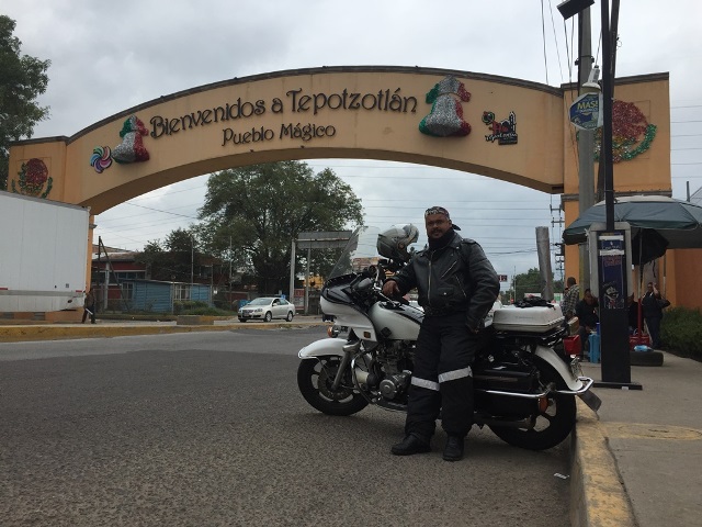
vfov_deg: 48.2
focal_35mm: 29
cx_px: 351
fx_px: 588
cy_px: 264
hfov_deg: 61.7
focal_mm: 4.15
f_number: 2.2
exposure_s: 1/2198
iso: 32
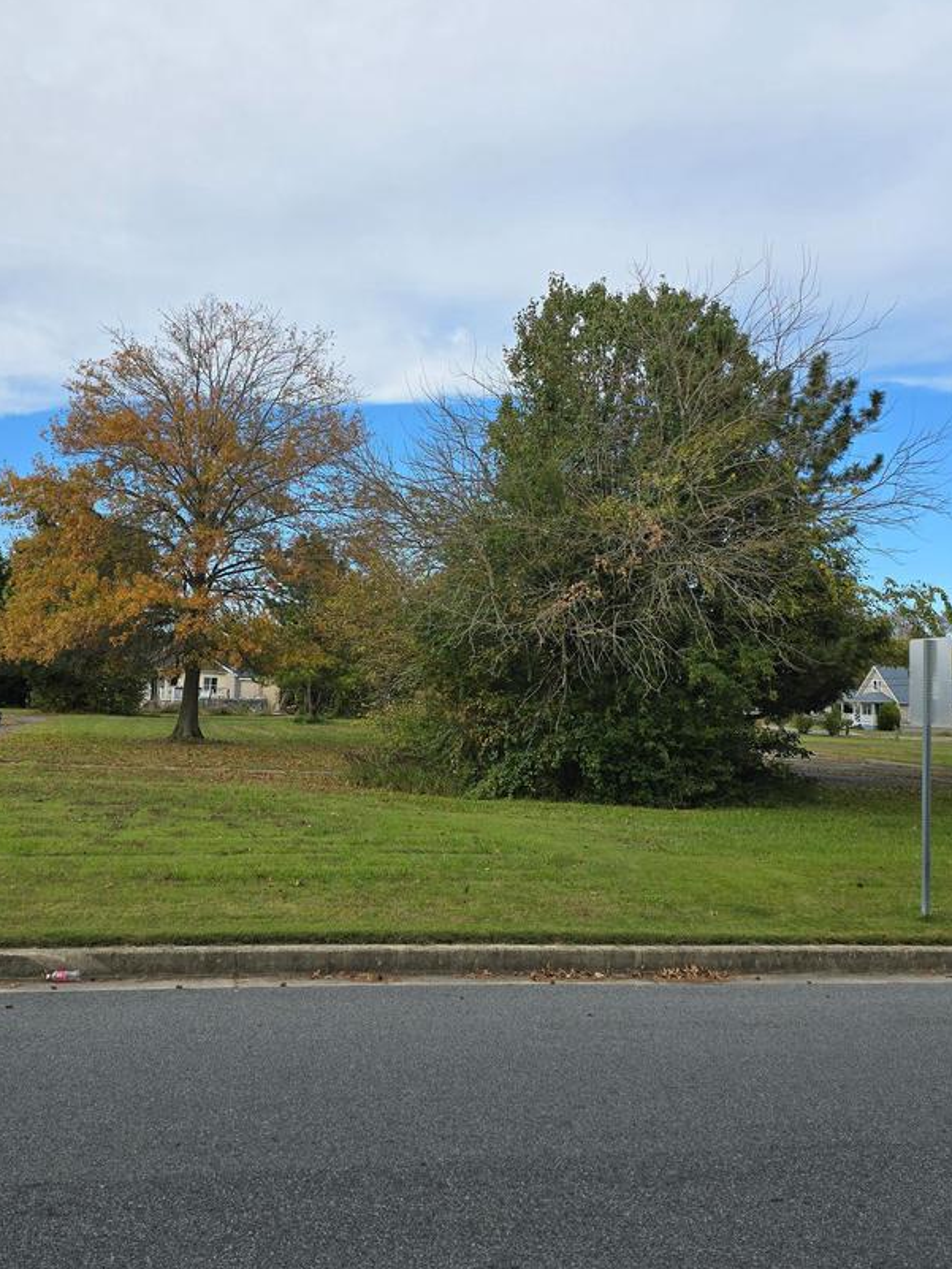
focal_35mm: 31
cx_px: 409
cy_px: 593
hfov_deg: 45.3
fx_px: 1136
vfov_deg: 58.3
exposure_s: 1/487
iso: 12
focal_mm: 6.3
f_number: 1.7
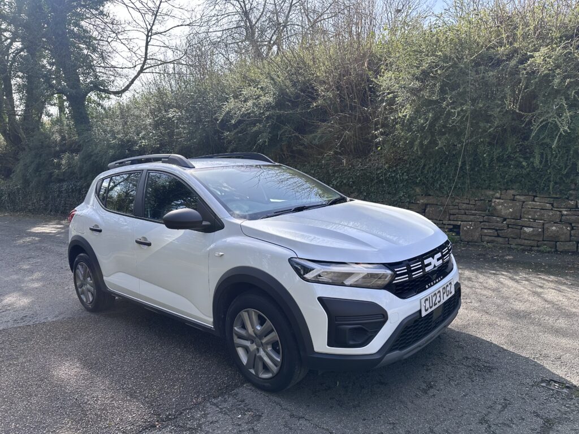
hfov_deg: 71.6
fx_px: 401
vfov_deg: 56.8
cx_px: 290
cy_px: 217
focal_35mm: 24
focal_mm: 6.86
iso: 80
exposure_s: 1/1050
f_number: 1.78
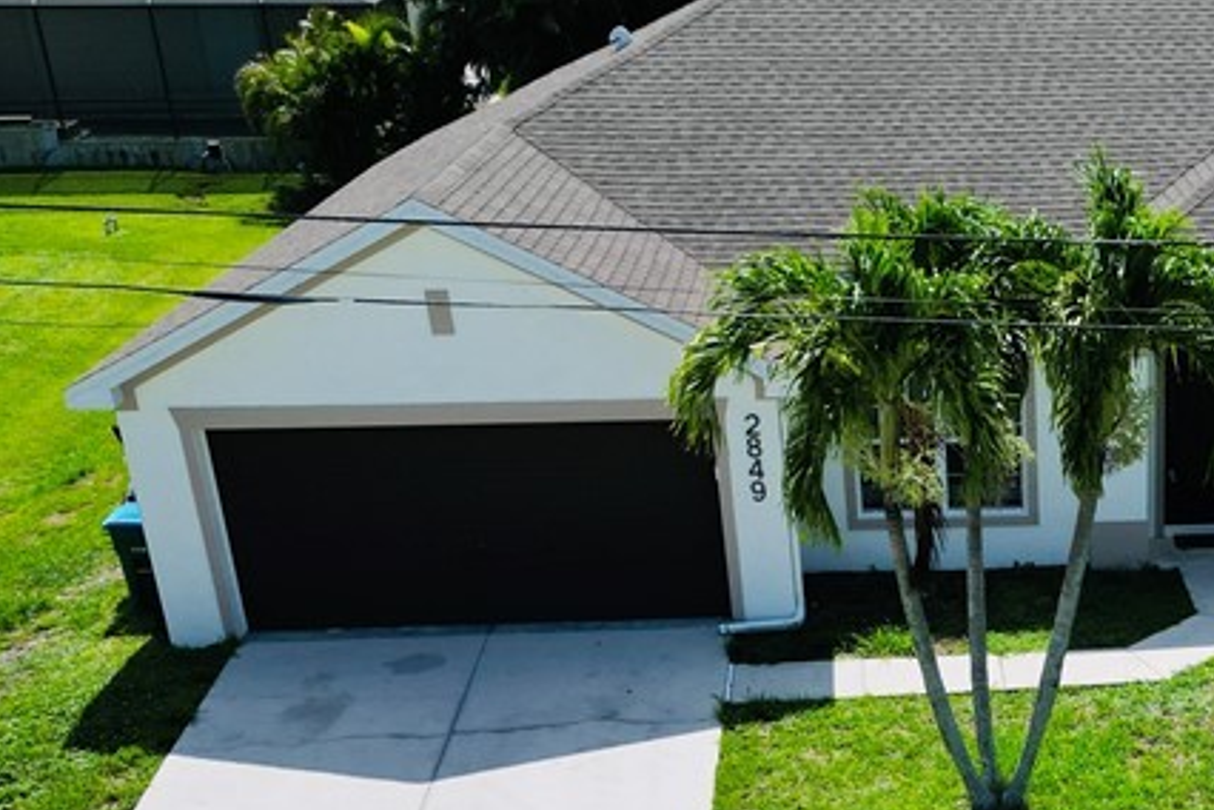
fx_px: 2023
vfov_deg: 21.5
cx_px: 1171
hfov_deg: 31.3
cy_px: 890
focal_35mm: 60
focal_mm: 6.72
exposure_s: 1/4000
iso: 130
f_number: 1.7
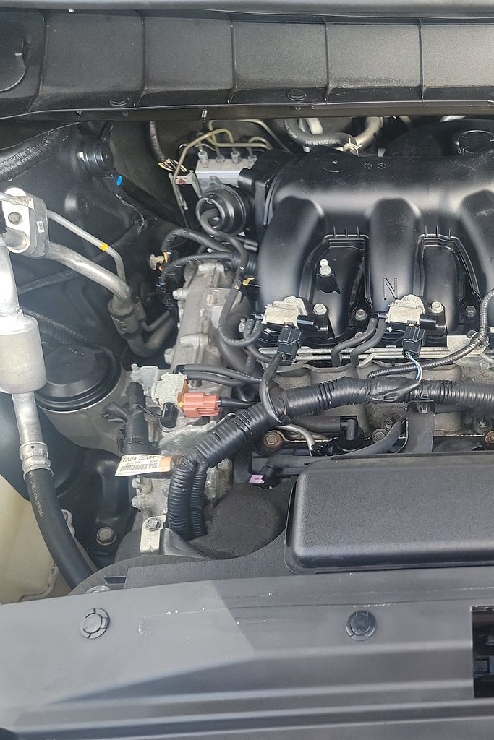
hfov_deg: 32.1
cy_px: 417
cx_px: 471
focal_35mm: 39
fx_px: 802
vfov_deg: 49.4
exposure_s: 1/59
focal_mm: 6.7
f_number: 1.8
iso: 61
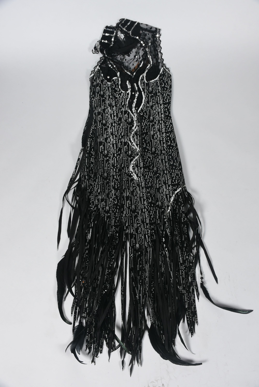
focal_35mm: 40
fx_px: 436
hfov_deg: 33.1
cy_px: 194
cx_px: 130
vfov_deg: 47.9
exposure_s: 1/125
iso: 200
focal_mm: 27
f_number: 10
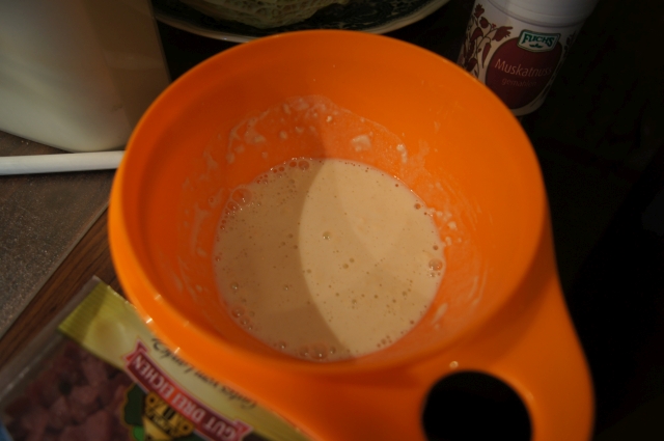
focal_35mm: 27
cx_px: 332
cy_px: 220
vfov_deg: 47.8
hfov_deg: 67.4
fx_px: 497
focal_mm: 18
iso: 200
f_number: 3.5
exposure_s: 1/30
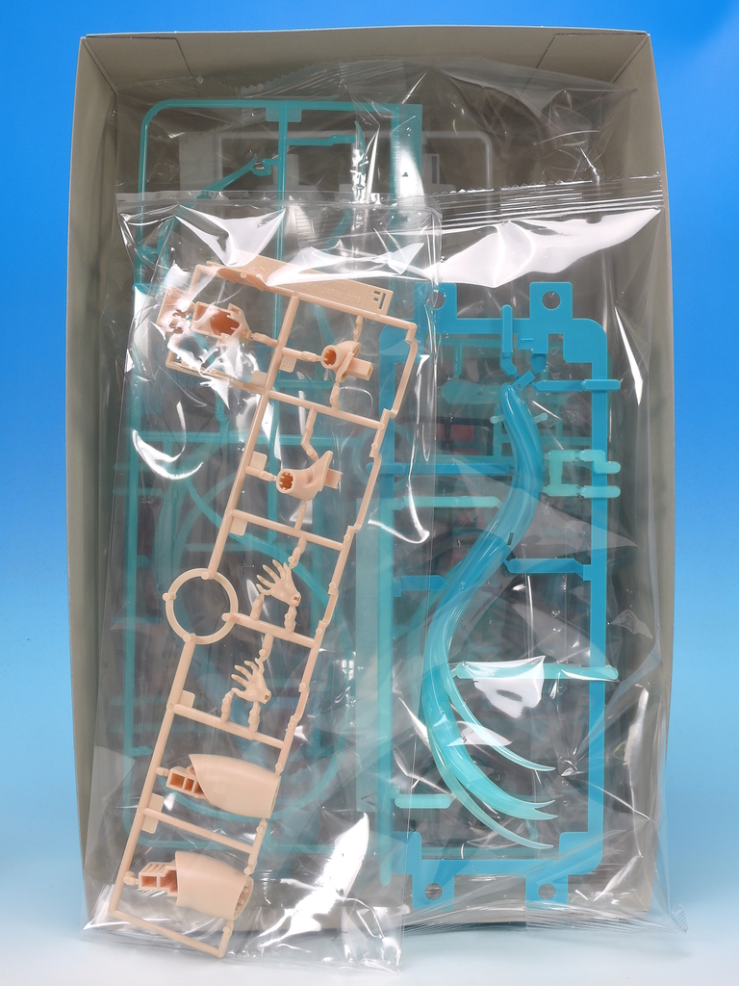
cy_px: 493
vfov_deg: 38.2
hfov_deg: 29.1
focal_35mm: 50
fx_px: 1423
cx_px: 370
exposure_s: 1.3
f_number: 8
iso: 80
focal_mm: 10.7
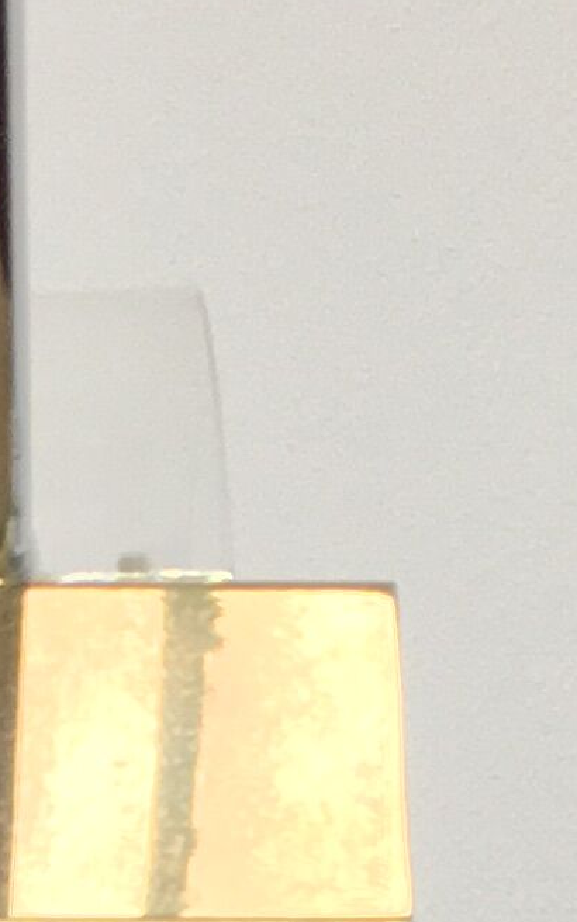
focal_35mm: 189
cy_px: 1651
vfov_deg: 10.4
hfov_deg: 6.9
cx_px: -6
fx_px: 4755
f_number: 2.2
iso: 32
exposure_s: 1/33
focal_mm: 4.15
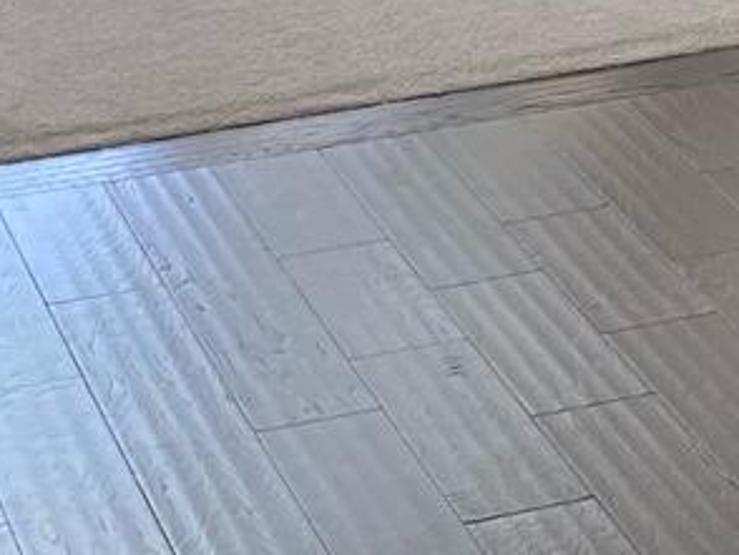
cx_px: 1101
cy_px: -741
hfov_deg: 10.7
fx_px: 3803
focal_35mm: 178
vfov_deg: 7.8
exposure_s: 1/120
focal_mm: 4.25
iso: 32
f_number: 1.8
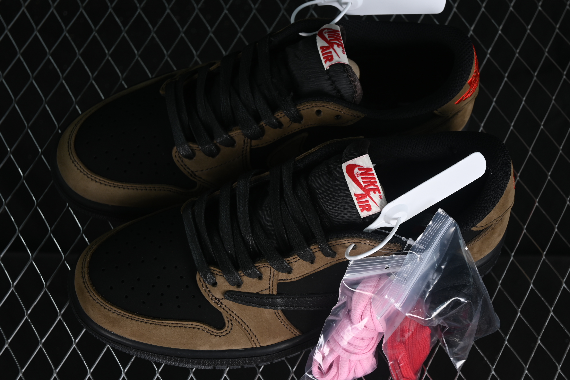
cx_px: 285
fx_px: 1187
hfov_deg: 27.0
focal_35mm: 75
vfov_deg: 18.2
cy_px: 190
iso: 160
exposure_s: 1/50
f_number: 6.3
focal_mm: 50
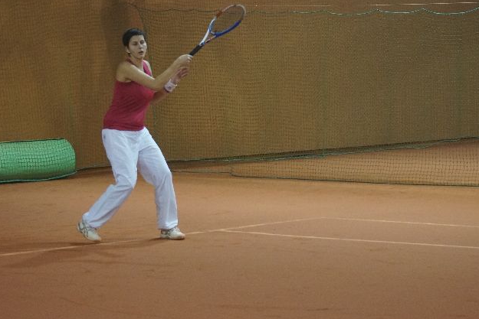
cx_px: 254
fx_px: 1912
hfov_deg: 14.3
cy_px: 125
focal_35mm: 144
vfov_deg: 9.6
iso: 3200
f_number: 4.5
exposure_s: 1/125
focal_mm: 75
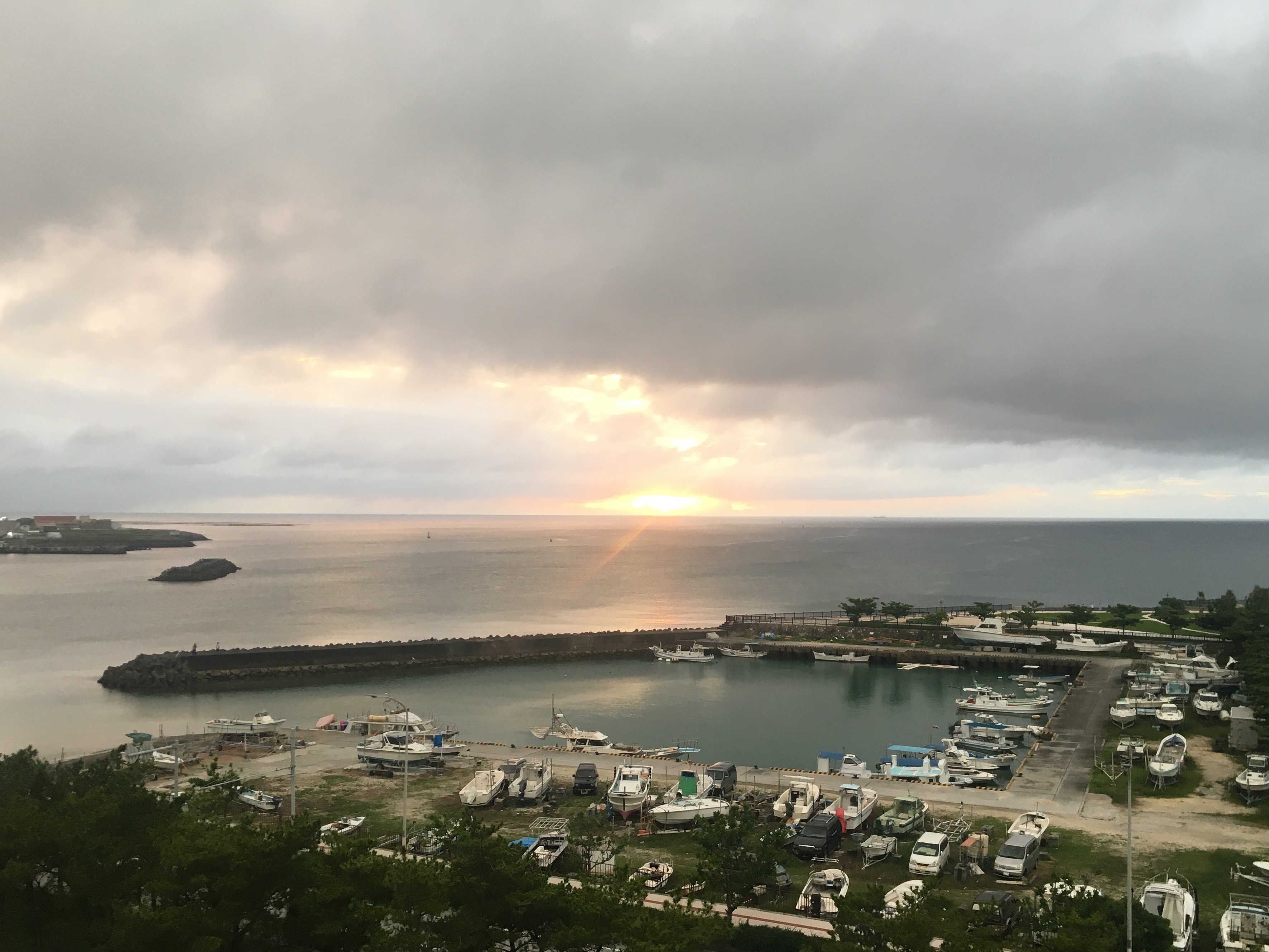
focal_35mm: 33
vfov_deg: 42.9
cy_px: 537
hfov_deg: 55.3
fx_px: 1210
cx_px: 693
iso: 50
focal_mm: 4.15
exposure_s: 1/30
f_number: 2.2
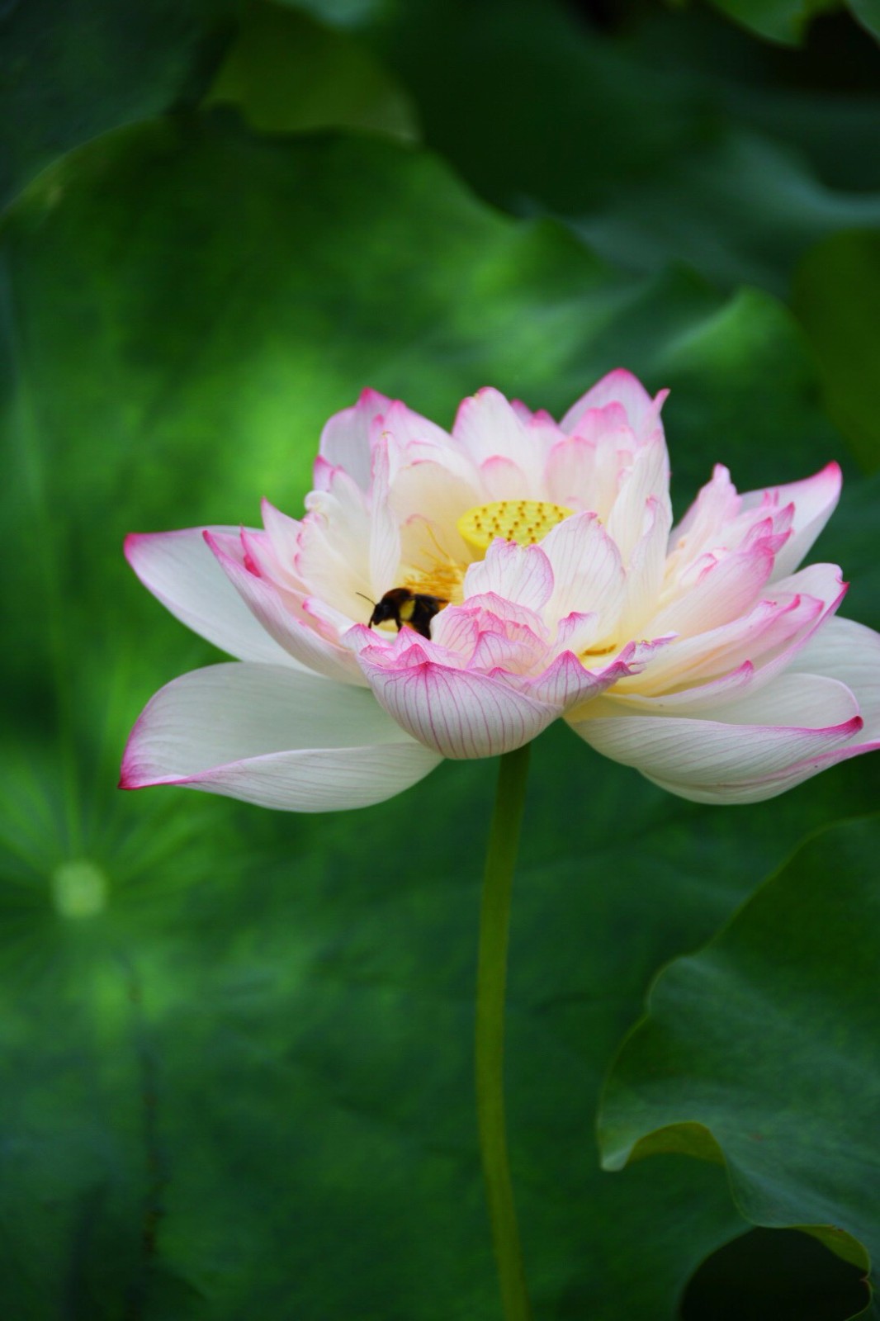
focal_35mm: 202
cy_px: 660
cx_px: 440
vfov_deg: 10.2
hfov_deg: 6.8
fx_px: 7428
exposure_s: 1/250
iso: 110
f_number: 5.6
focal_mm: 135
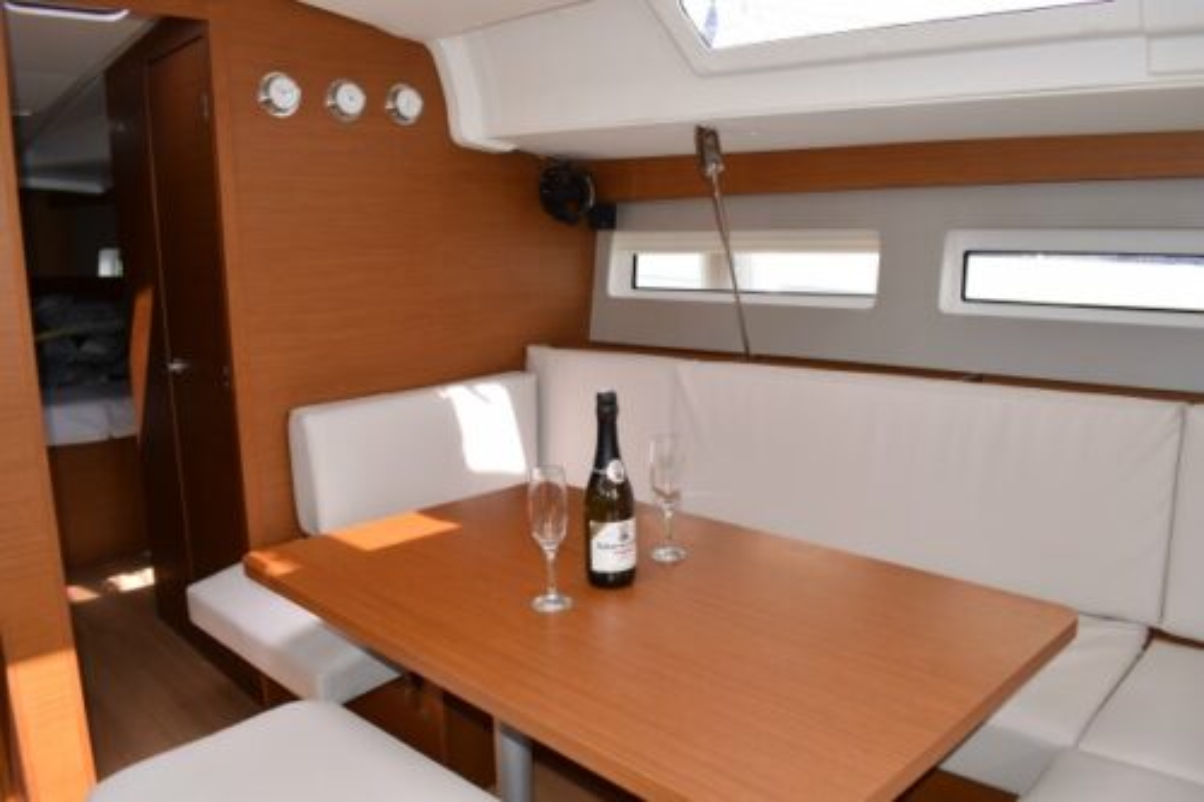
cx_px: 602
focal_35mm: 27
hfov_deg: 67.4
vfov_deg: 47.9
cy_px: 401
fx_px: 903
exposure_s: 1/80
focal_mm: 18
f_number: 9
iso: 400
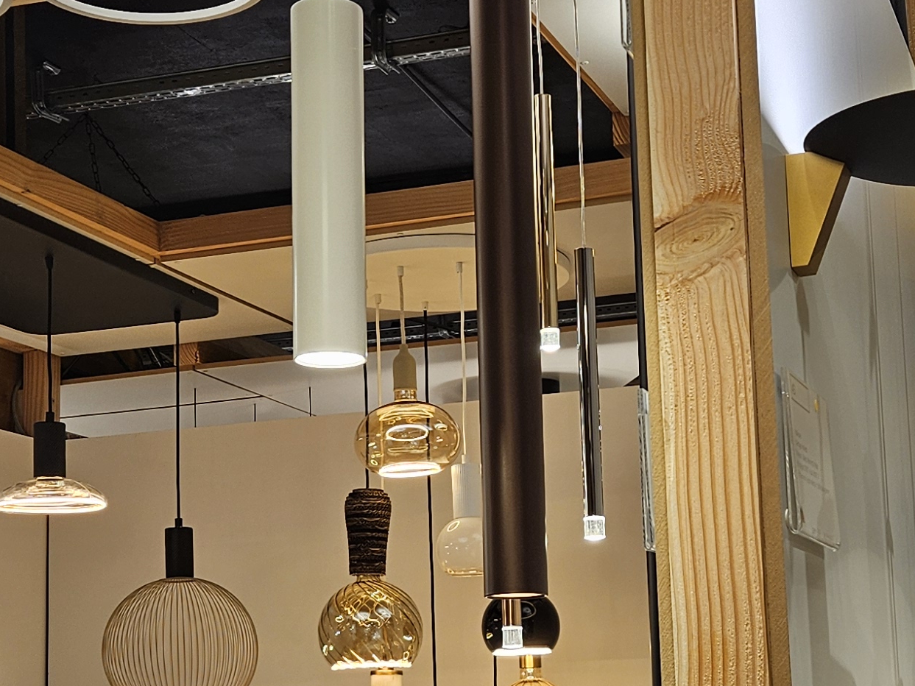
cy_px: 473
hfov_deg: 26.3
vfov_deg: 19.8
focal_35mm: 74
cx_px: 527
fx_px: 1956
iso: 25
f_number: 1.8
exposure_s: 1/100
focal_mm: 5.4
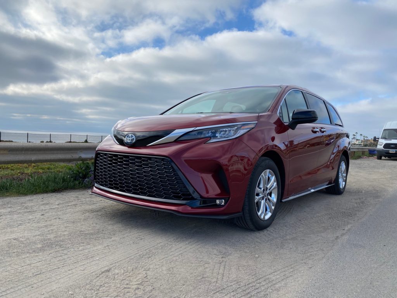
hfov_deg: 67.3
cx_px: 198
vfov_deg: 53.1
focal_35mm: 26
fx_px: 298
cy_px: 149
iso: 32
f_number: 1.8
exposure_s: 1/2463
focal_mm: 4.25
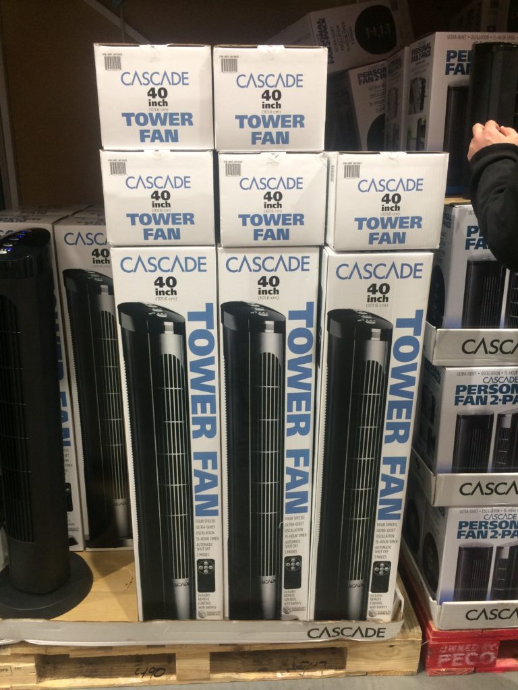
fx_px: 579
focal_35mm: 29
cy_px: 345
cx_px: 259
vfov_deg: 61.7
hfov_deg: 48.2
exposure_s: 1/33
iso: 160
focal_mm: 4.15
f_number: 2.2
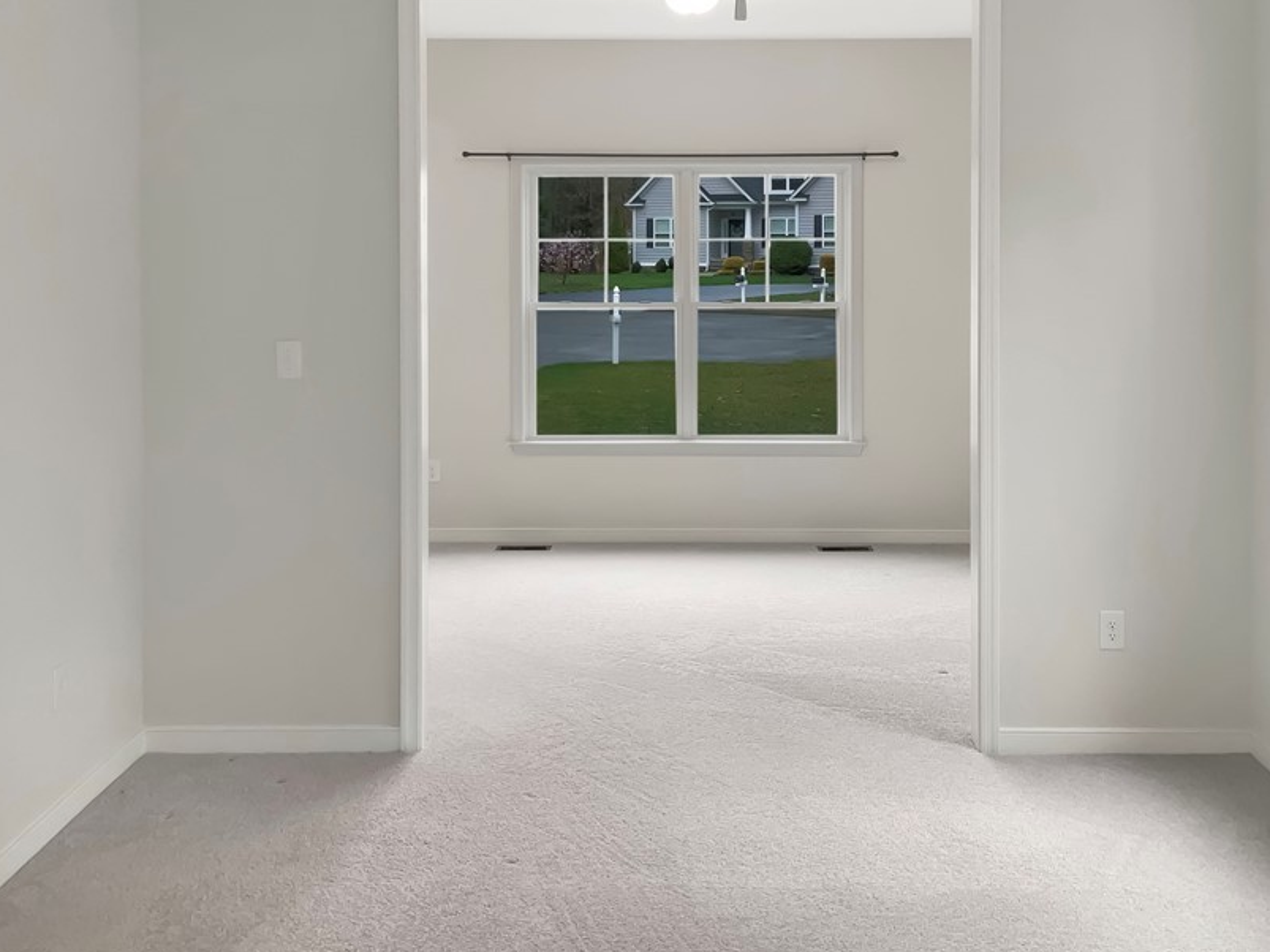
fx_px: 1357
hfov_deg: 50.1
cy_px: 405
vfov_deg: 38.6
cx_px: 691
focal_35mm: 37
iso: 16
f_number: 1.8
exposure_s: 1/29
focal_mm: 3
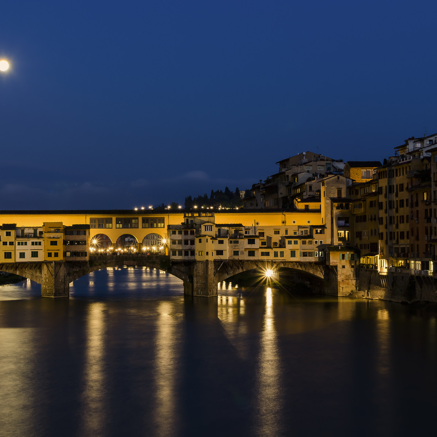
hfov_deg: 25.2
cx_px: 114
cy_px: 219
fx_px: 966
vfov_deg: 25.5
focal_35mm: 68
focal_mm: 35
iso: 100
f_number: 18
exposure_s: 15
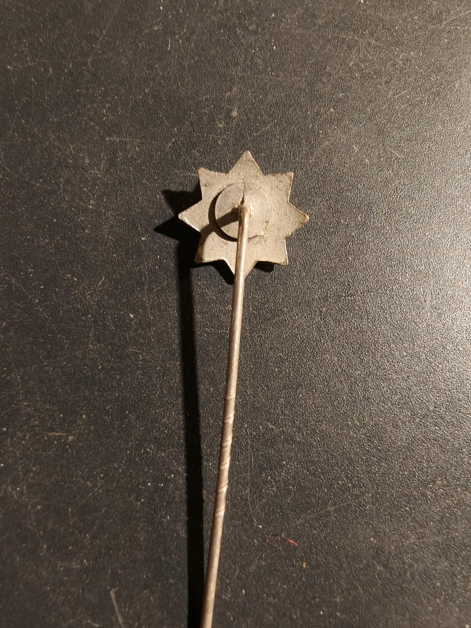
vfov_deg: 73.9
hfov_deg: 58.9
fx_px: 417
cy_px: 314
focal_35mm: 23
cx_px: 236
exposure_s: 1/52
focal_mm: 2.32
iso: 250
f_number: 2
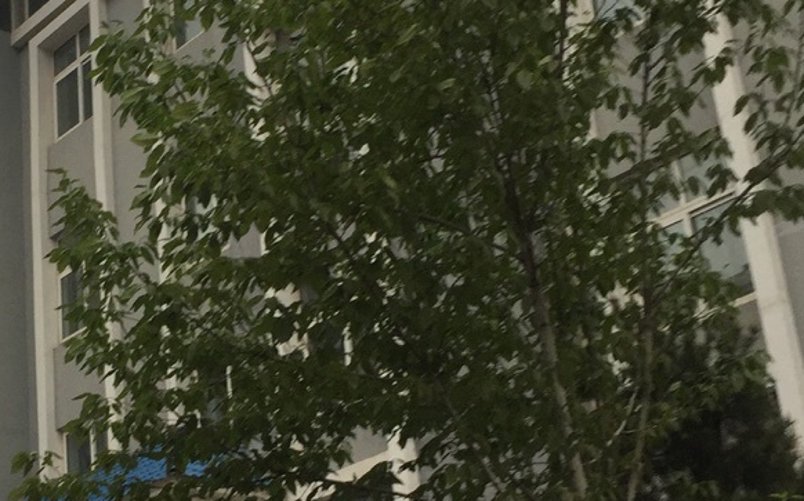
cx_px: 170
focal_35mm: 74
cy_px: 324
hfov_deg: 27.4
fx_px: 1621
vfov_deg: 17.6
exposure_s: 1/100
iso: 50
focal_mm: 4.15
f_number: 2.2
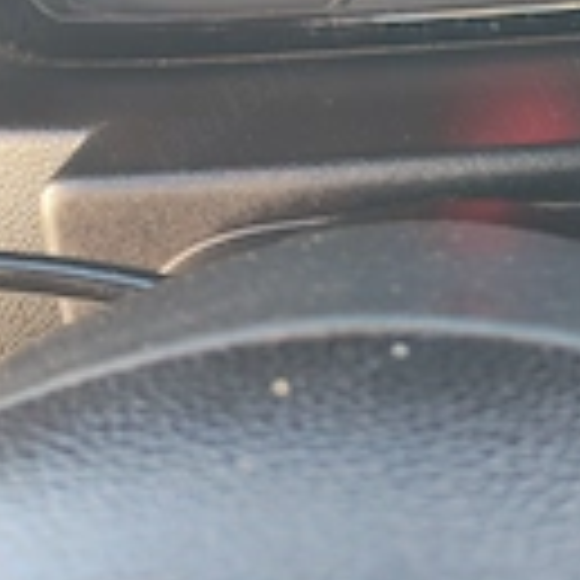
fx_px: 1403
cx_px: 450
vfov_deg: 20.9
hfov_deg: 23.1
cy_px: -207
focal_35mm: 74
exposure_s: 1/100
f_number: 1.9
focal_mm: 6.12
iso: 500
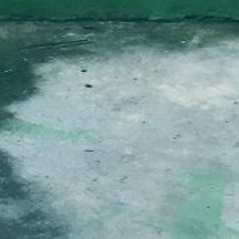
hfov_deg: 9.8
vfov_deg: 9.1
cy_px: -294
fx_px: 1375
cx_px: -14
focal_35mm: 176
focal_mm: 4.15
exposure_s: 1/222
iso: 25
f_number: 2.2
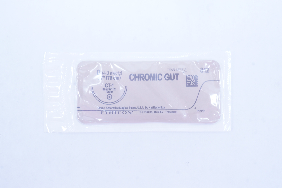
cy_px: 94
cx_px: 141
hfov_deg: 37.9
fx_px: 411
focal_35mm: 52
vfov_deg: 25.7
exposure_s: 1/10
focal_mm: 35
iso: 400
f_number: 14
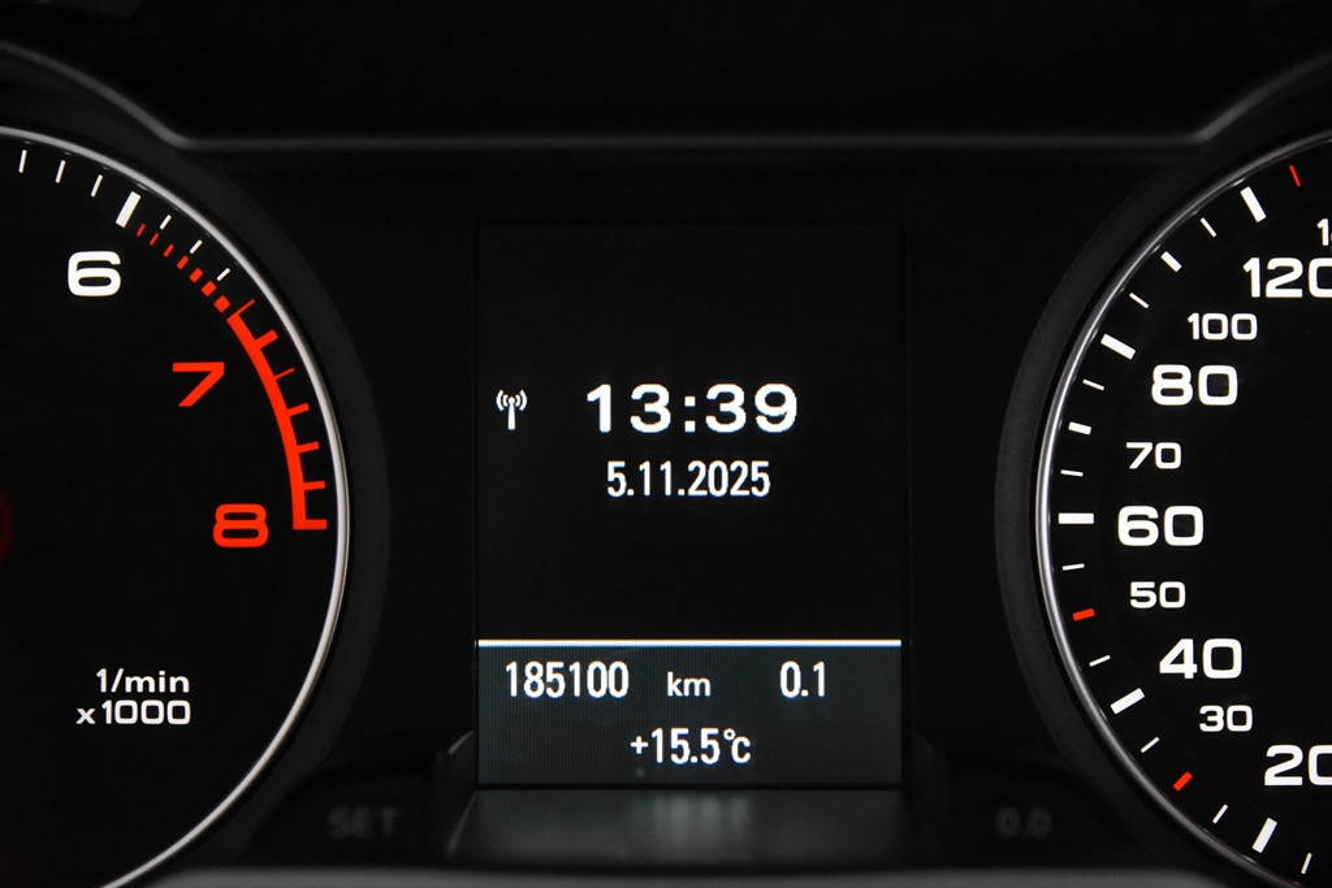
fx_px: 3885
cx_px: 666
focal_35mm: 105
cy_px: 444
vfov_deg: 13.0
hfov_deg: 19.5
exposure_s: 1/125
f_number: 4
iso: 7200
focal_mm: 70
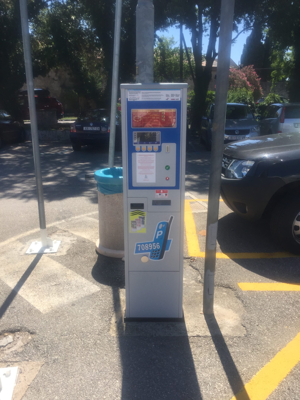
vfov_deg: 61.7
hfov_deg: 48.2
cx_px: 150
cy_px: 200
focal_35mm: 29
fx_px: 335
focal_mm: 4.15
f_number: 2.2
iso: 32
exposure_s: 1/1647
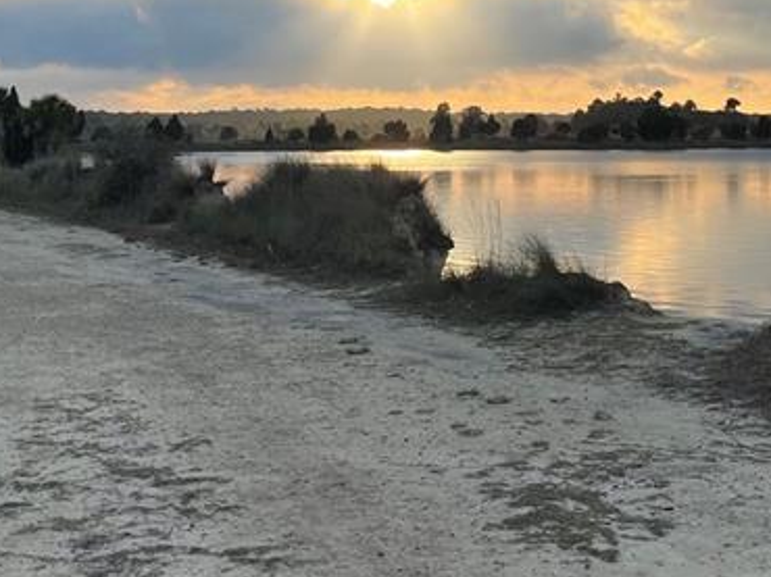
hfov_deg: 27.0
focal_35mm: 72
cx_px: 421
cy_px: 50
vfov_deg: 20.0
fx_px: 1603
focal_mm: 5.1
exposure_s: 1/1739
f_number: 1.6
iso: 32
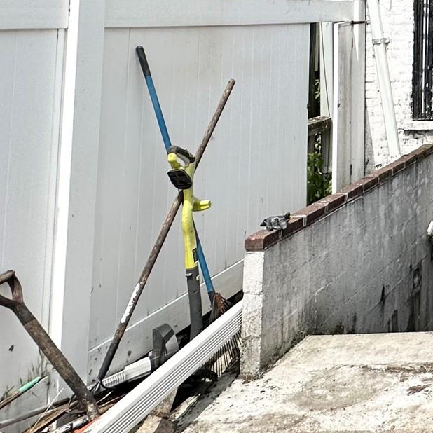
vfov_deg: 35.7
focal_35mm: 41
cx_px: 684
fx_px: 580
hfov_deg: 26.3
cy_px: -29
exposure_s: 1/2020
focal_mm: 2.22
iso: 50
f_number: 2.2
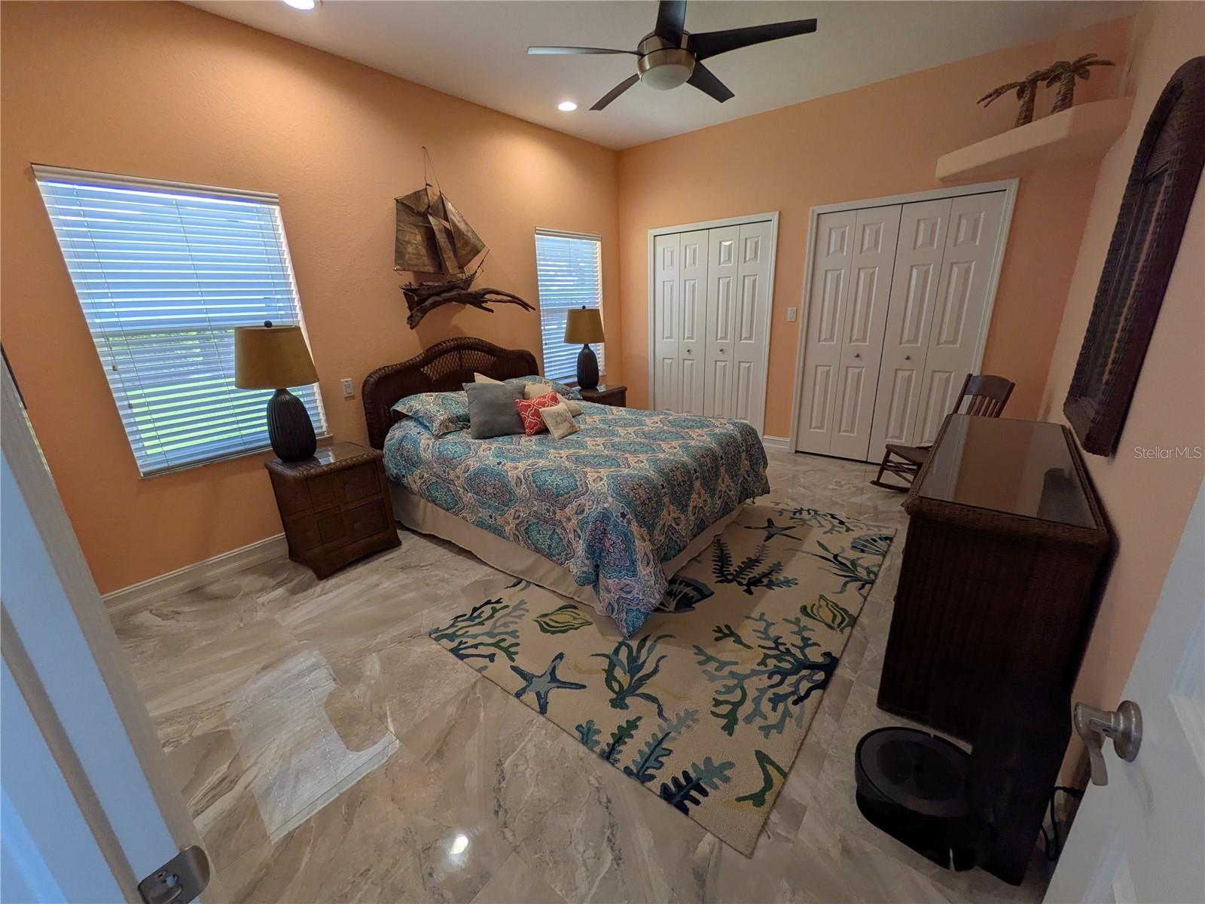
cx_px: 602
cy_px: 452
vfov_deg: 85.7
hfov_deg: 102.1
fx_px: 487
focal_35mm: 14
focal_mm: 1.83
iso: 63
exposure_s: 1/60
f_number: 2.2
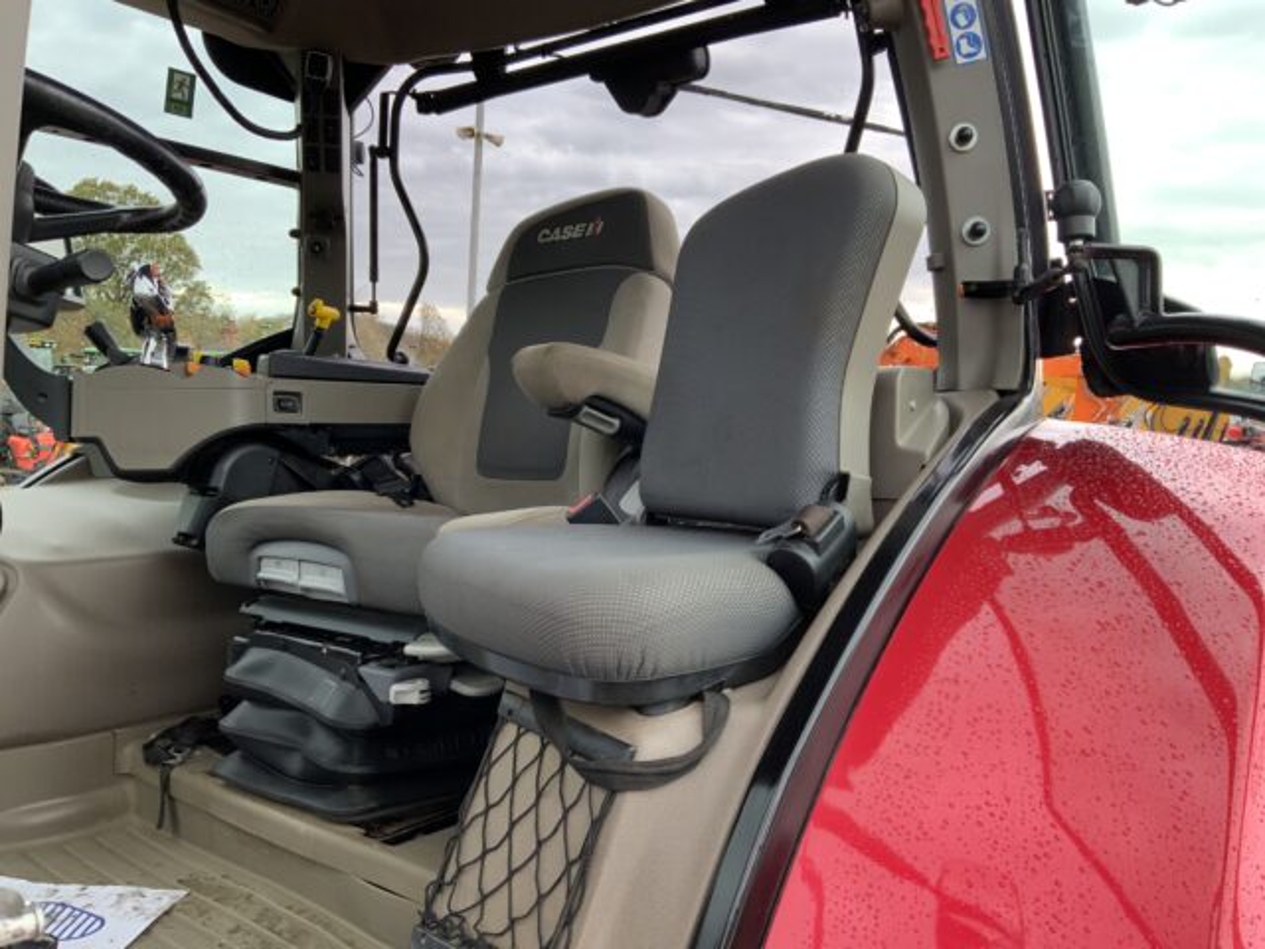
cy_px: 474
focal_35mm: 29
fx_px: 1060
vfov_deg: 48.2
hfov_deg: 61.7
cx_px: 632
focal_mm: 3
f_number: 1.8
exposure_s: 1/122
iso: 40
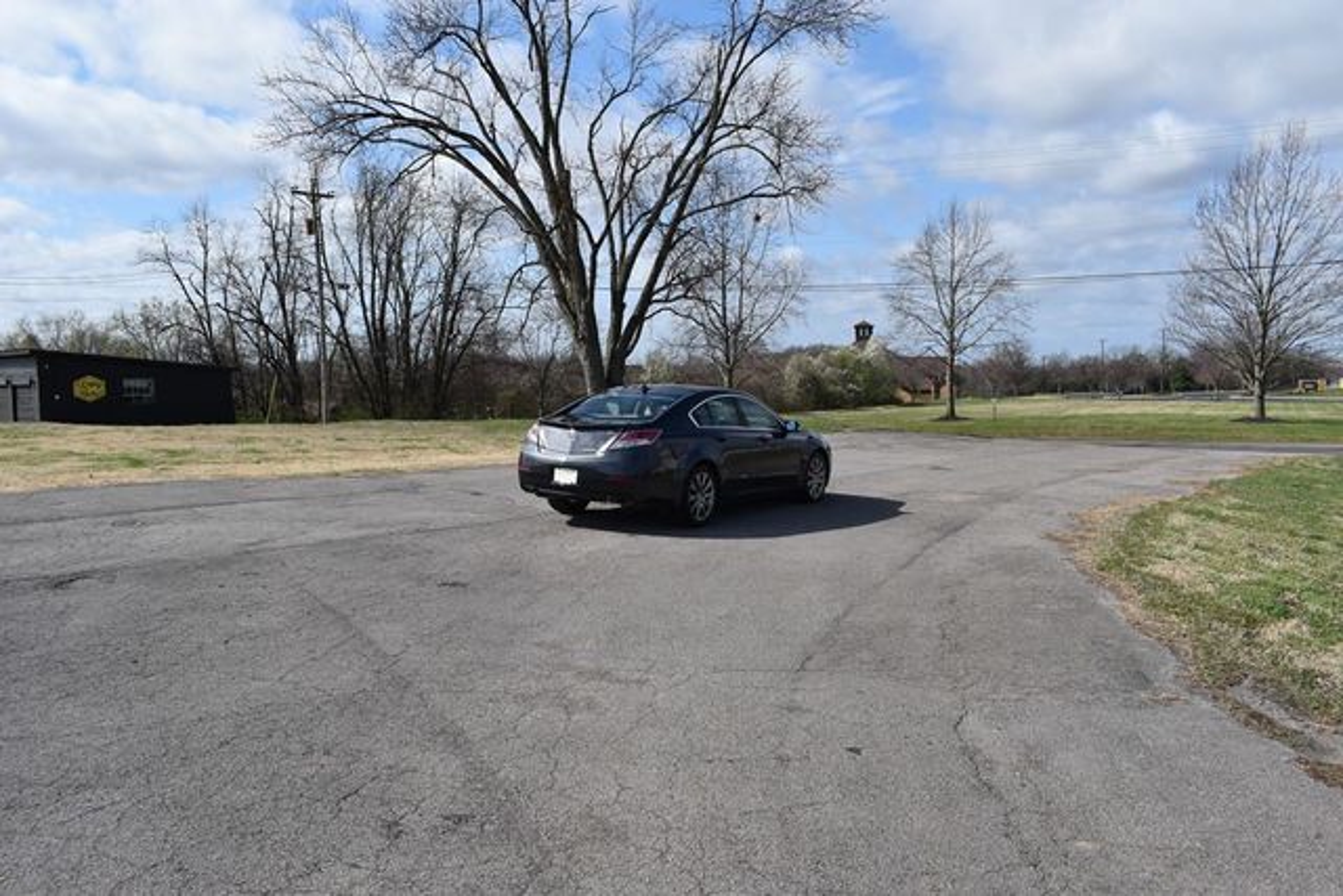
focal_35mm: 27
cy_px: 448
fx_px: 1007
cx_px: 672
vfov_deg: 48.0
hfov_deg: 67.4
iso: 100
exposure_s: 1/320
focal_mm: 18
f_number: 9
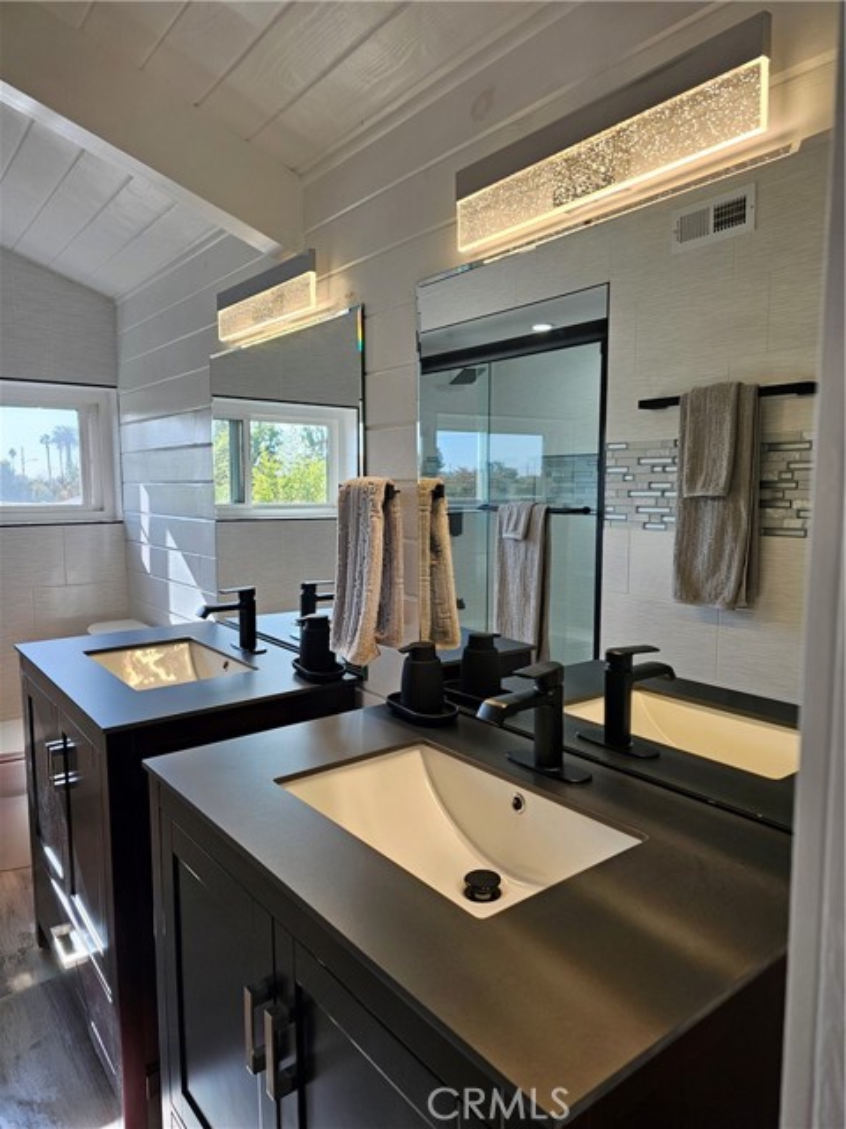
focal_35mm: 23
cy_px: 564
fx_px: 749
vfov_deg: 73.9
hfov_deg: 58.9
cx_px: 423
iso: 50
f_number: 1.7
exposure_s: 1/207
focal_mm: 6.3
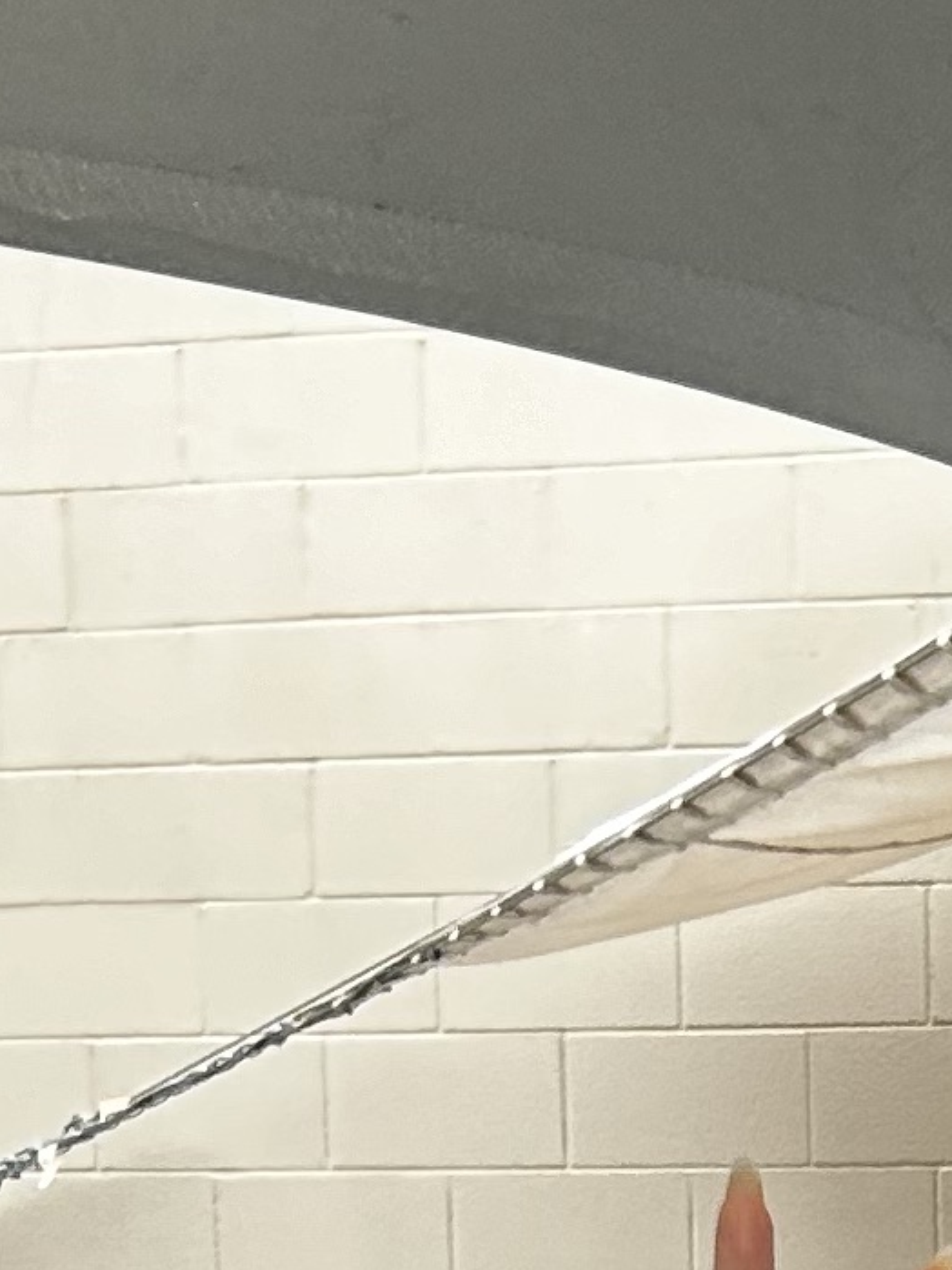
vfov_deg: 11.6
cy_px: 2698
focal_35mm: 150
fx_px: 5502
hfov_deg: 9.6
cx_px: 1421
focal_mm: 5.7
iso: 125
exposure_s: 1/120
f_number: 1.5
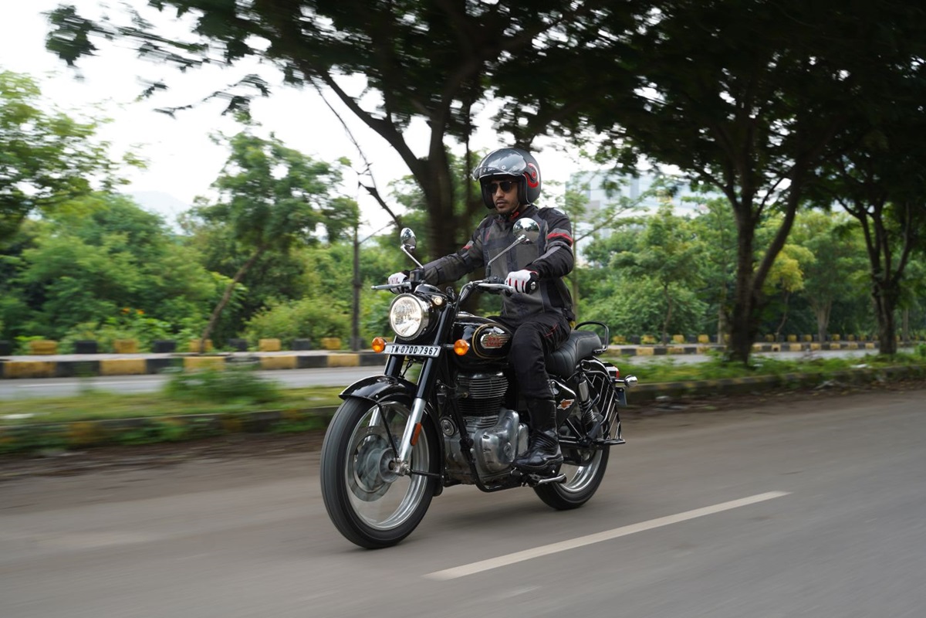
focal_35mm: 48
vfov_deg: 28.1
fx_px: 1235
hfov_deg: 41.1
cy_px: 309
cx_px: 463
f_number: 5.6
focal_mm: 48
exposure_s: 1/50
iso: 125
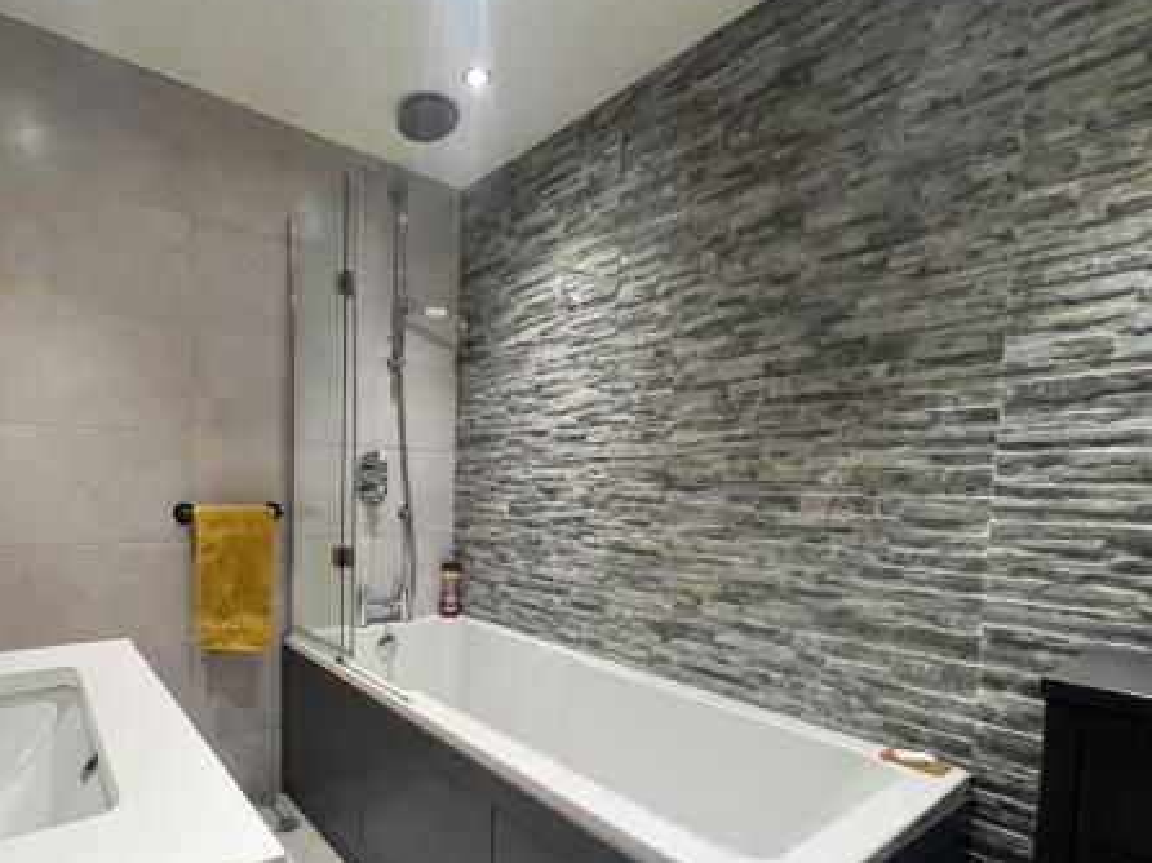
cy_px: 528
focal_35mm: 17
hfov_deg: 89.4
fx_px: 565
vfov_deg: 73.7
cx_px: 438
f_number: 1.8
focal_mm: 1.57
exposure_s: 1/50
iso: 160
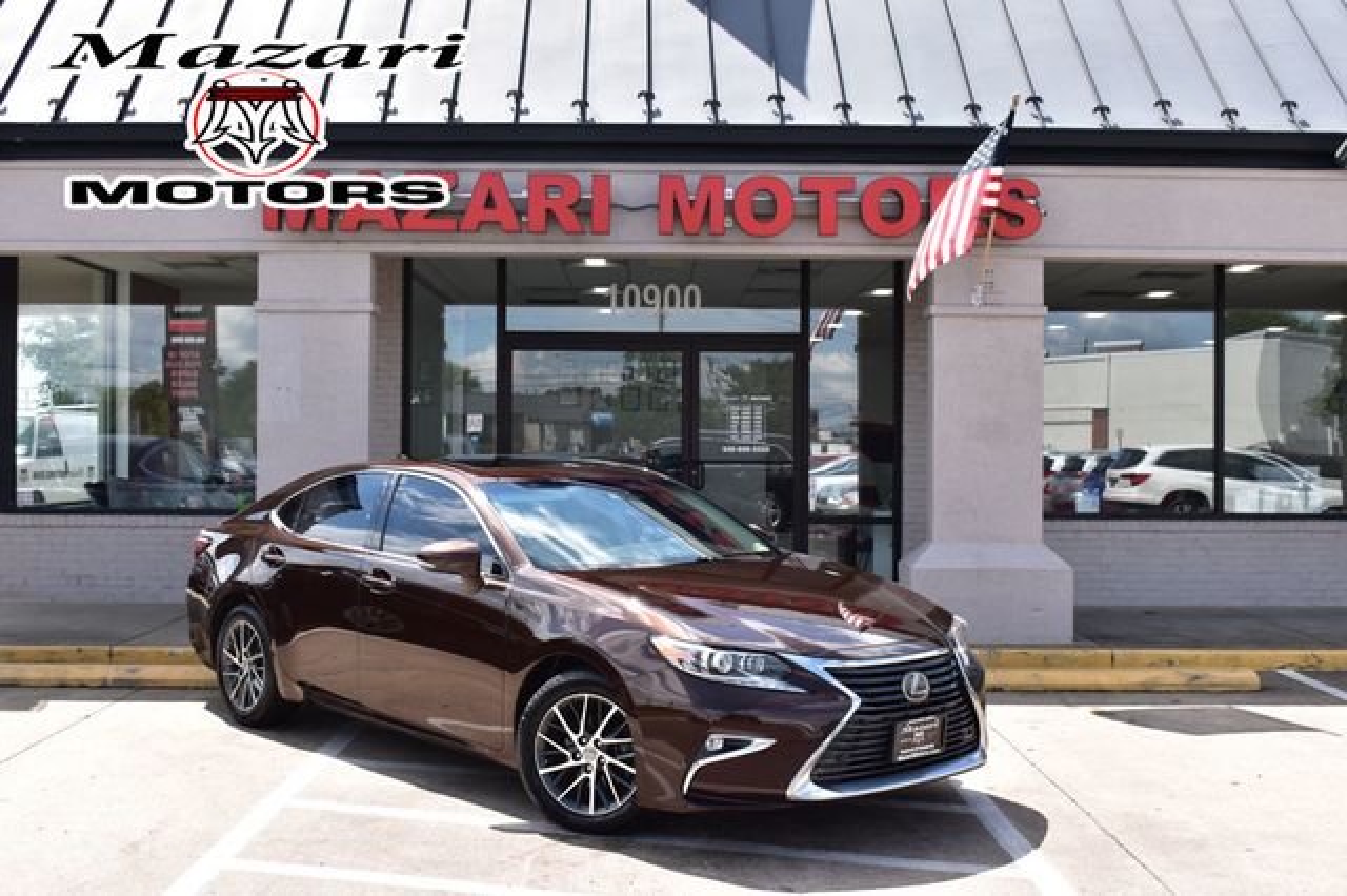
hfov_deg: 46.4
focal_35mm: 42
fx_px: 1571
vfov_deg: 31.9
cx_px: 674
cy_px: 448
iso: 400
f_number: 11
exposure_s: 1/400
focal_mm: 28
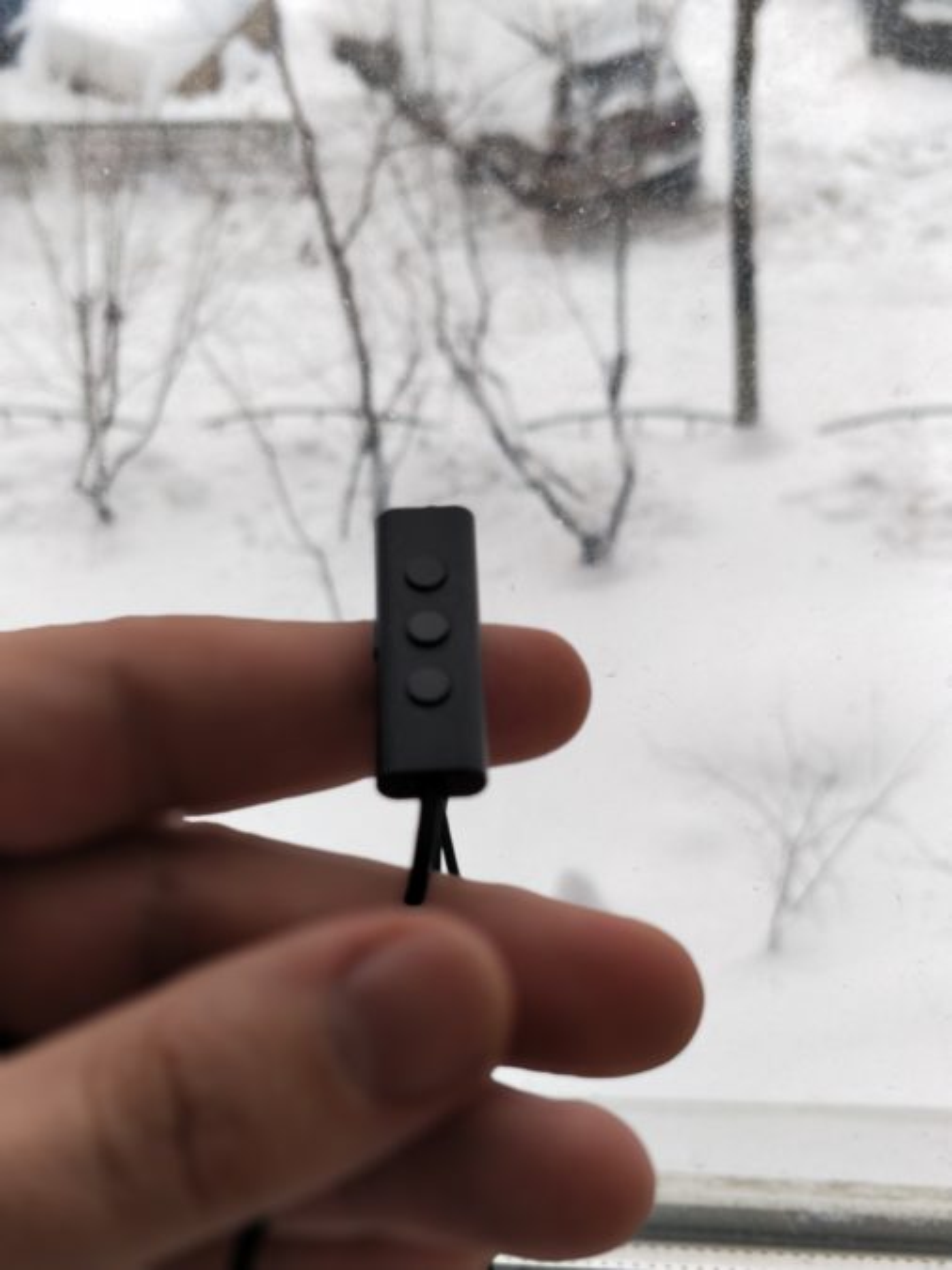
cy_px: 635
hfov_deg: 56.8
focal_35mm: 24
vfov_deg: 71.6
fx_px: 880
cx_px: 476
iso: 125
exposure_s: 1/100
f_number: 1.7
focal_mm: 4.1
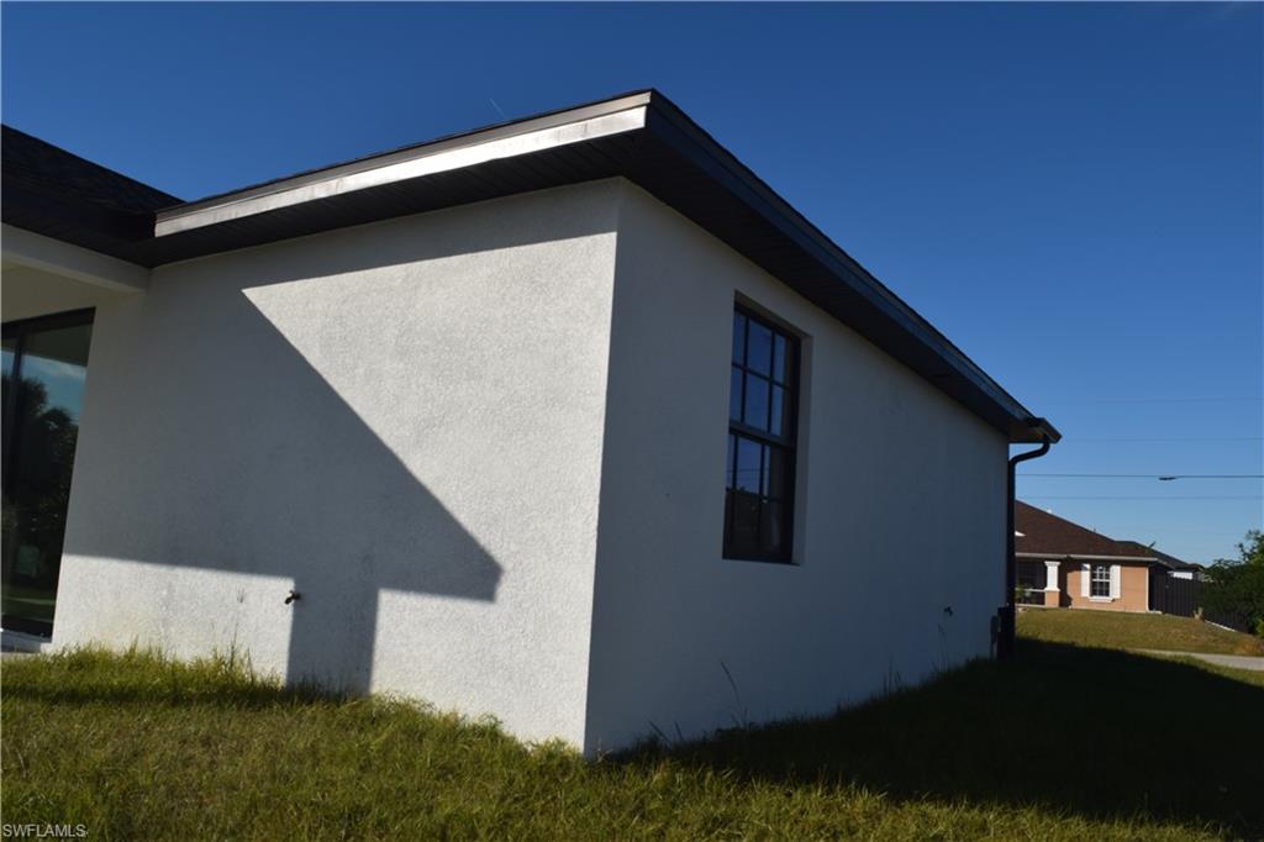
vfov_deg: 47.9
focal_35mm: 27
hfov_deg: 67.4
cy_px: 421
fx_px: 948
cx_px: 632
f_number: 13
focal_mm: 18
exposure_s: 1/200
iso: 100
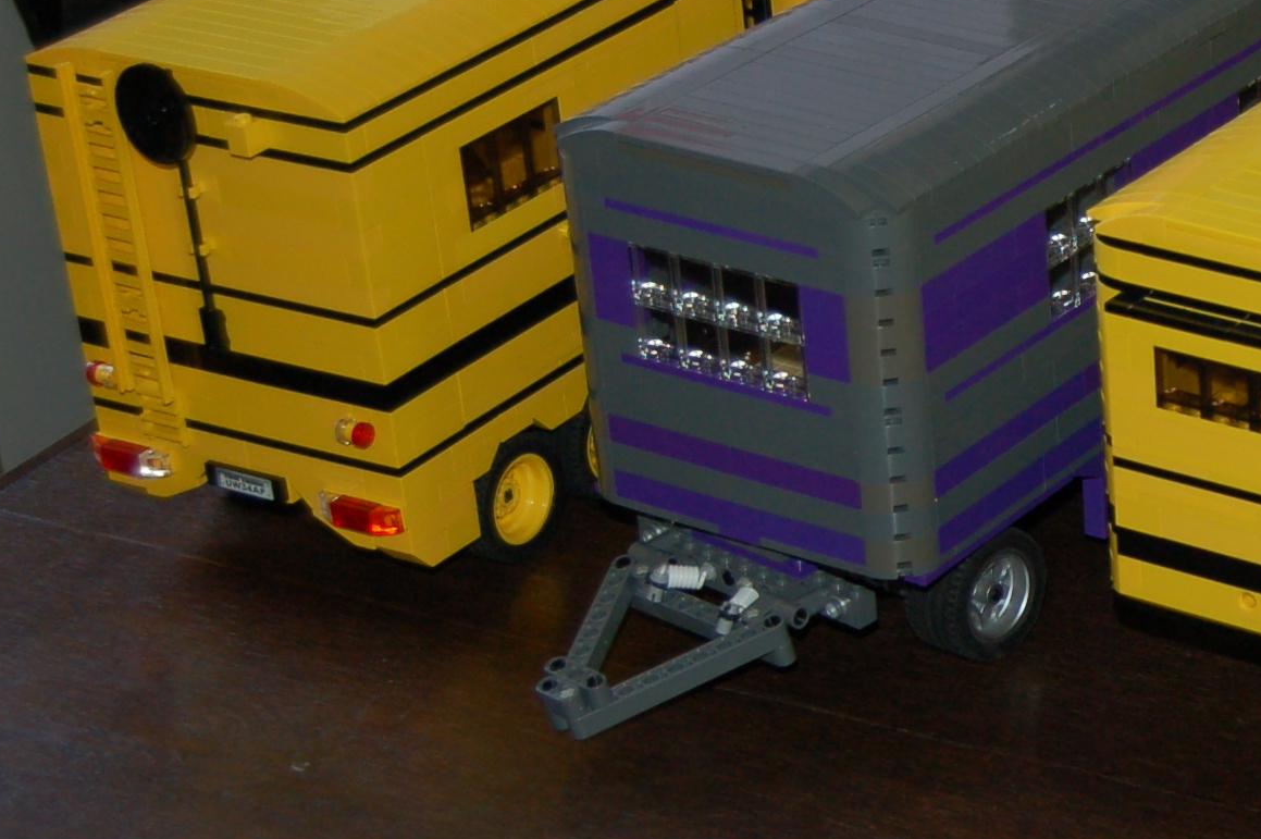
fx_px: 3815
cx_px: 1567
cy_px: 402
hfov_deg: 17.7
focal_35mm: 109
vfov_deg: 12.5
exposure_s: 1/60
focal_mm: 28
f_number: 4.2
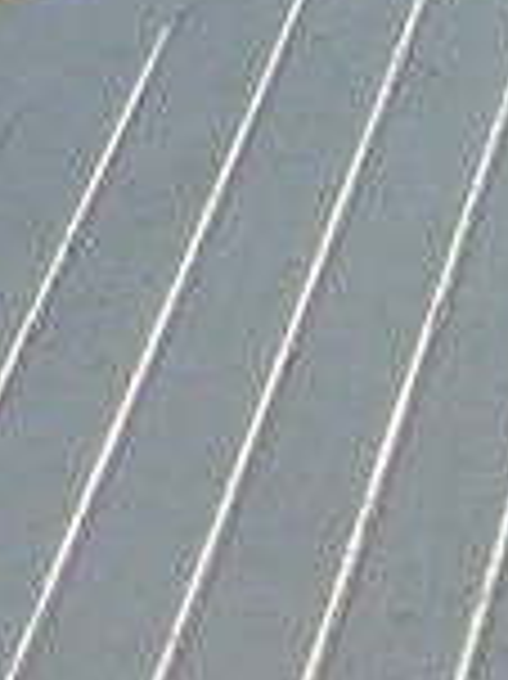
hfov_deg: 5.9
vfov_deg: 7.2
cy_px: 2148
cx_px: 1389
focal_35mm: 239
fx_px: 4683
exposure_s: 1/640
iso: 80
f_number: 5.6
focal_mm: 6
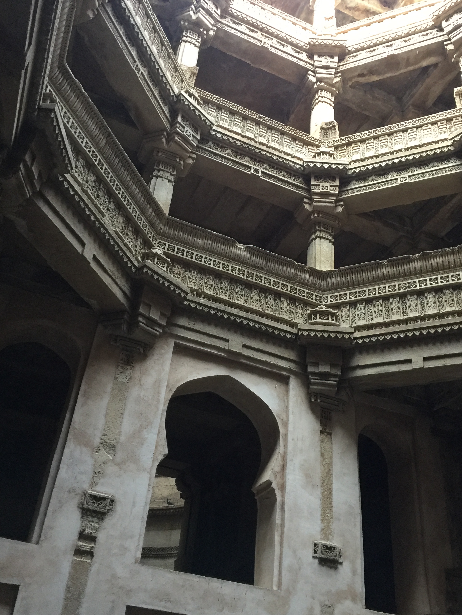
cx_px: 228
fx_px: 605
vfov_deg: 54.0
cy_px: 299
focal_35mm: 34
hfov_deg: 41.8
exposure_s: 1/10
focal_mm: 4.15
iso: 125
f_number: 2.2
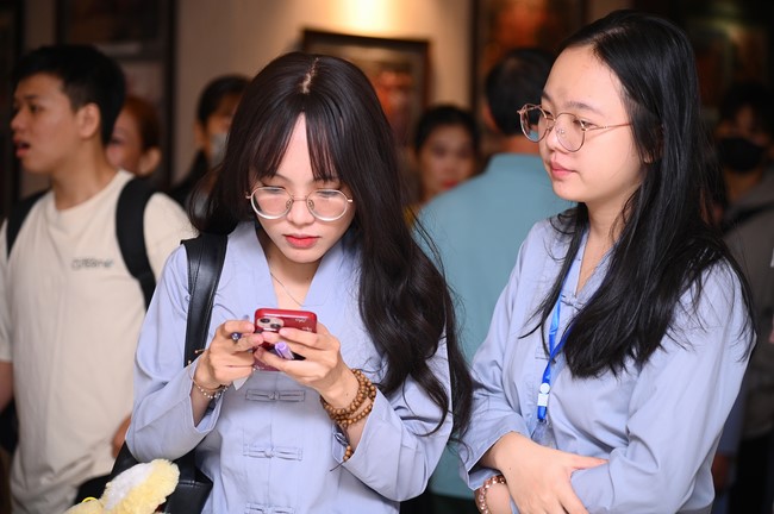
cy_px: 257
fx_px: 2577
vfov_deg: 11.4
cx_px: 387
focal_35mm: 120
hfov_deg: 17.1
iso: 1000
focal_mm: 120
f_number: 4
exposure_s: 1/200
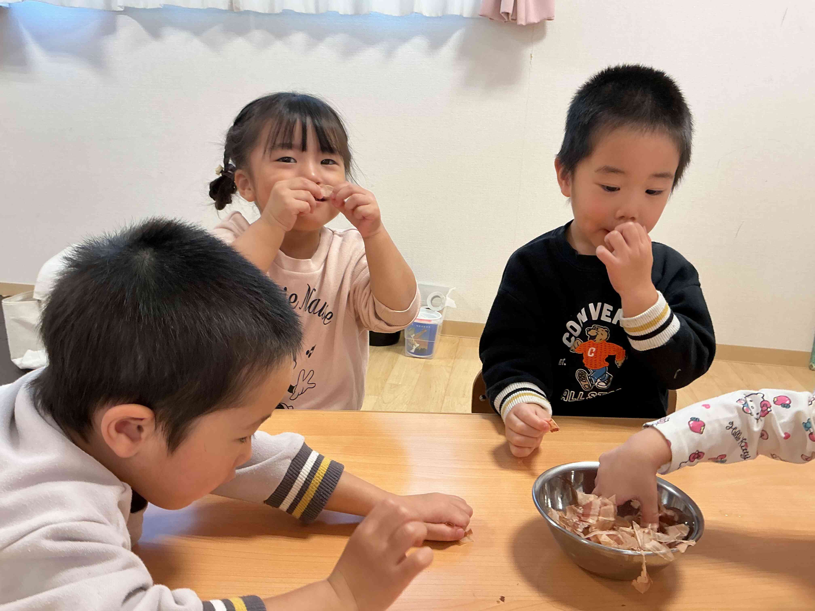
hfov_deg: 61.7
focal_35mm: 29
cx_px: 408
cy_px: 306
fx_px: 683
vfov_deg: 48.2
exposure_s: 1/60
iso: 50
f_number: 1.8
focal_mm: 3
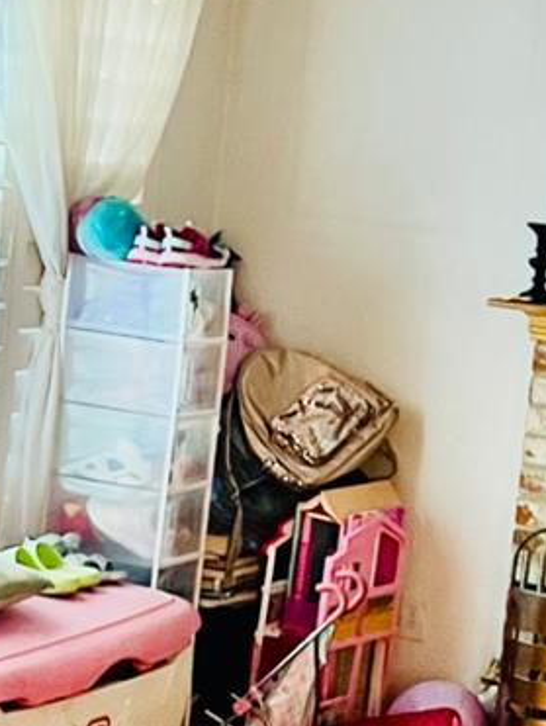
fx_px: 2204
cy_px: 317
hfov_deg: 14.0
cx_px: 451
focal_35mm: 105
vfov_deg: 18.7
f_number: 1.5
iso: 640
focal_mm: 5.7
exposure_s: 1/40
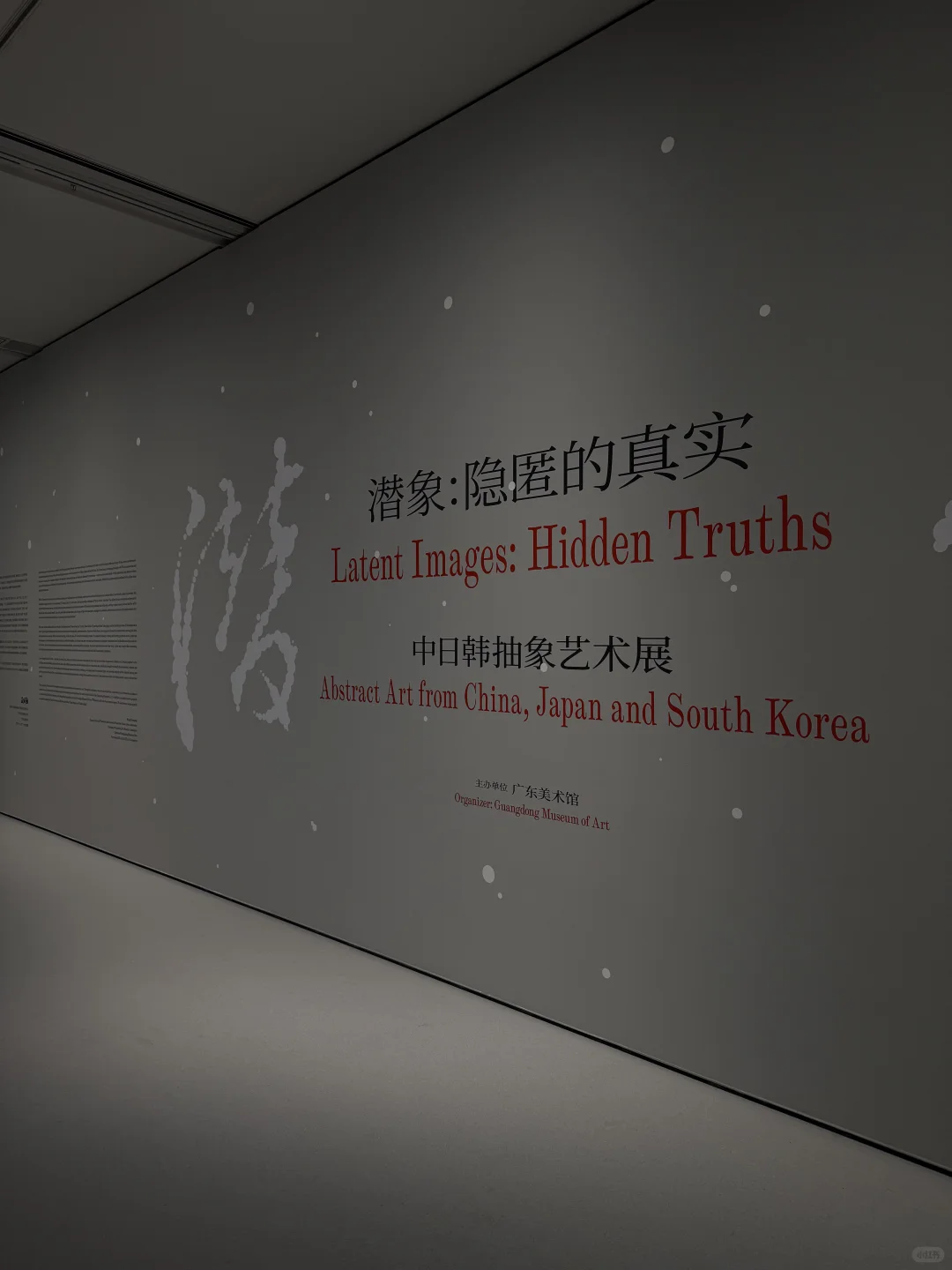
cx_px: 476
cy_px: 635
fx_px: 880
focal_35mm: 24
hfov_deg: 56.8
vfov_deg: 71.6
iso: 160
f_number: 1.78
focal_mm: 6.76
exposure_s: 1/111
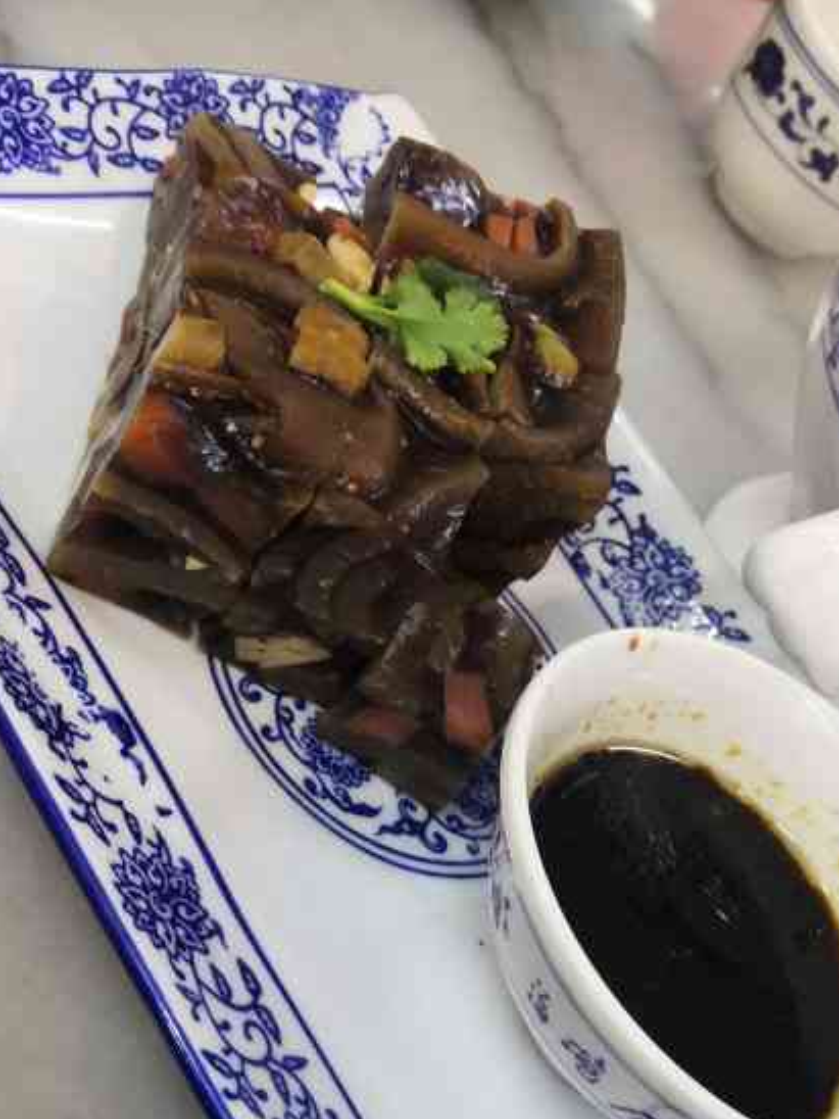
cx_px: 508
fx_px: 1487
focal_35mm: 46
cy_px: 771
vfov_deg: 40.6
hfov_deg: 31.4
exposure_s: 1/50
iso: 400
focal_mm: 3.95
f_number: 1.8
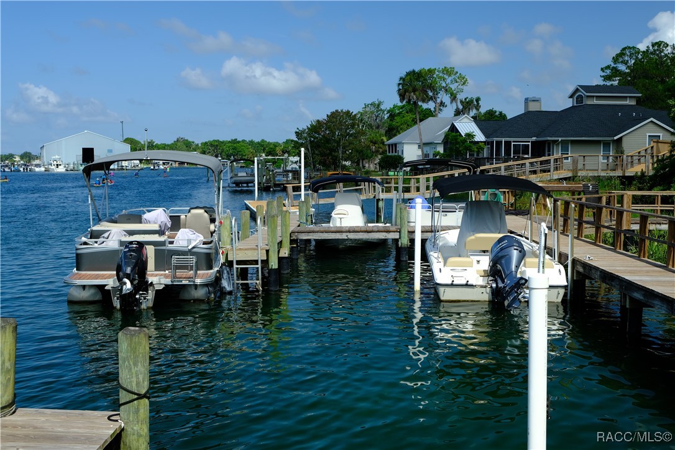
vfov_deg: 31.2
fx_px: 806
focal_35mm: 43
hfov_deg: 45.4
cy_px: 225
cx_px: 338
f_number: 5.6
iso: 200
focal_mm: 28.9
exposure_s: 1/250
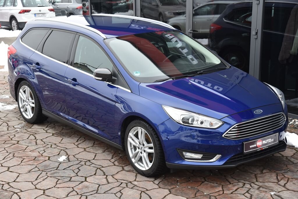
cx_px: 149
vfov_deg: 20.6
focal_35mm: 66
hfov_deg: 30.5
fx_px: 547
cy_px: 100
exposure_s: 1/200
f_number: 7.1
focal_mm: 66
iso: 500
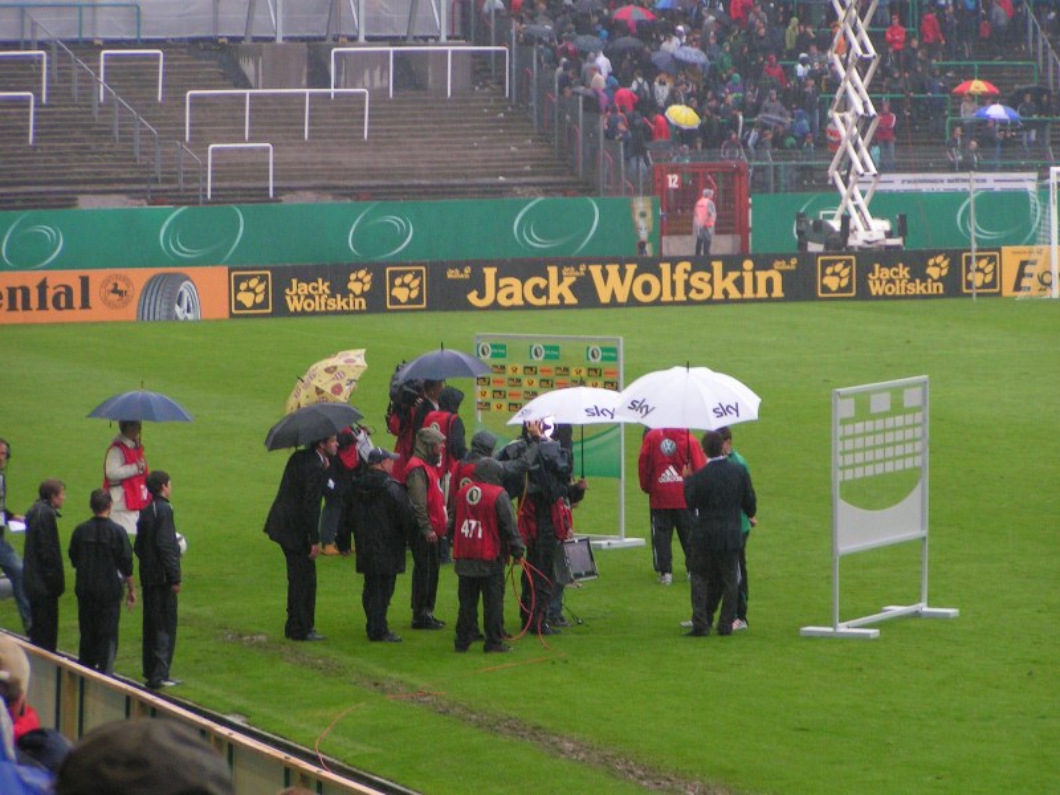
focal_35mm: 188
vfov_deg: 7.9
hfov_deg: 10.5
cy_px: 398
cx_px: 530
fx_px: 5757
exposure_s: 1/125
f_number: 3.5
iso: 200
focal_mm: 28.8
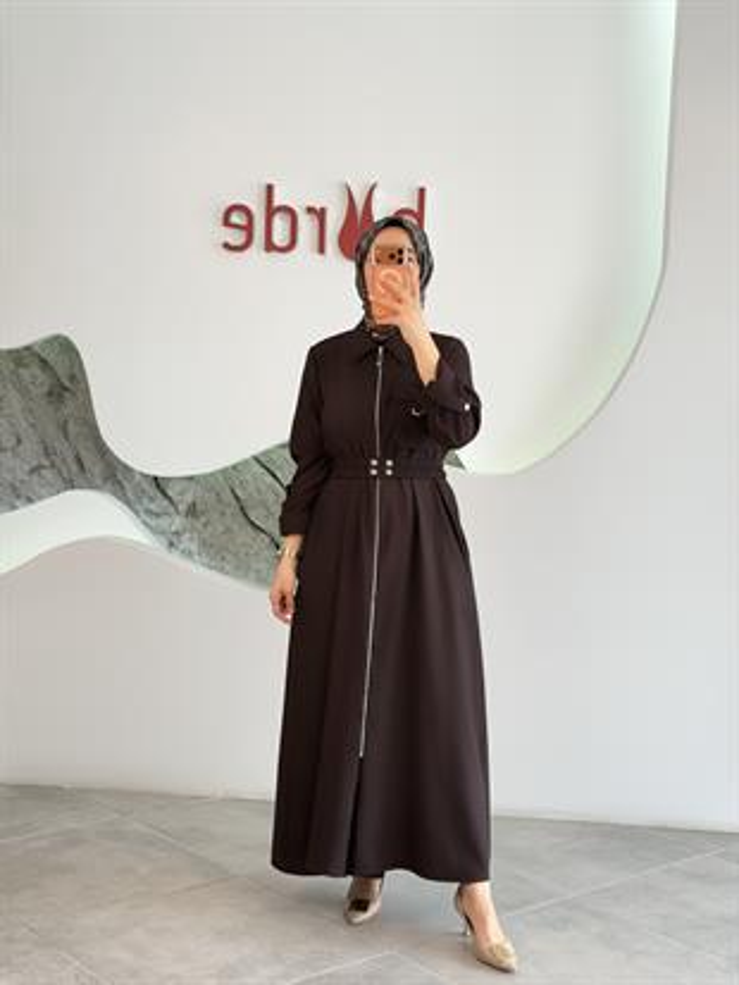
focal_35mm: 48
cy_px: 492
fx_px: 1366
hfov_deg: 30.3
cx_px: 370
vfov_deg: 39.6
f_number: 1.78
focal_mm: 6.76
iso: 64
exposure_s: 1/167
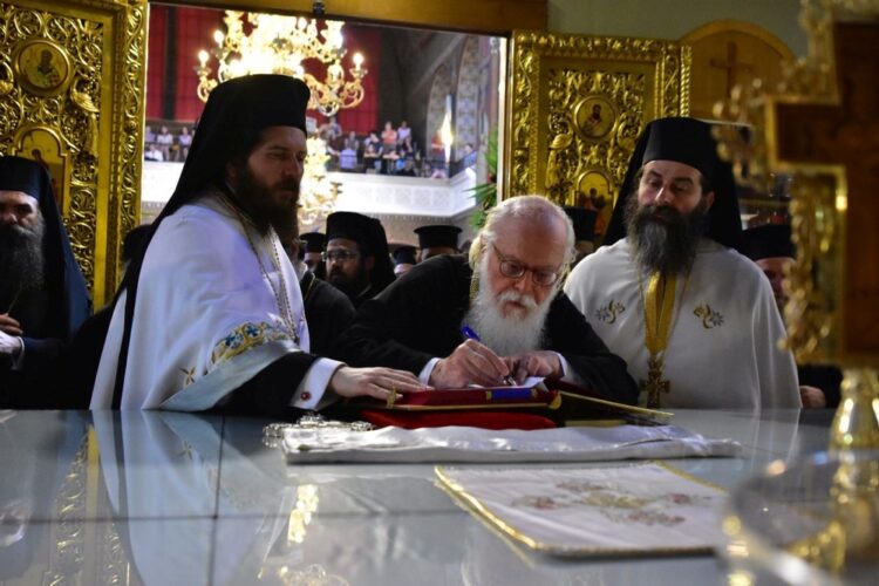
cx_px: 440
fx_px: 879
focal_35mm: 36
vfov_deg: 36.9
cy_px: 293
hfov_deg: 53.1
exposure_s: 1/100
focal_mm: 24
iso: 4000
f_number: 2.8
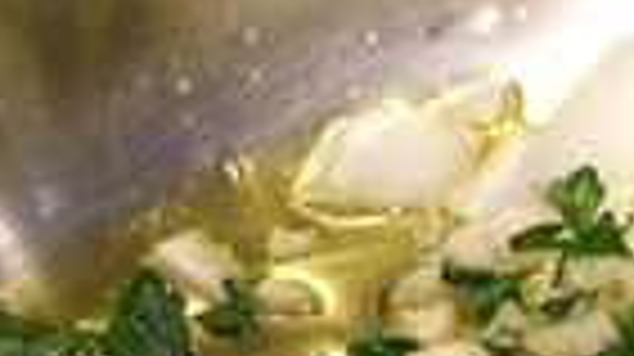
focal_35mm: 251
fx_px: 4216
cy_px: 613
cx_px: 773
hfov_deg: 8.5
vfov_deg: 4.8
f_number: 2.8
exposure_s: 1/56
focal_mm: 30
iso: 125
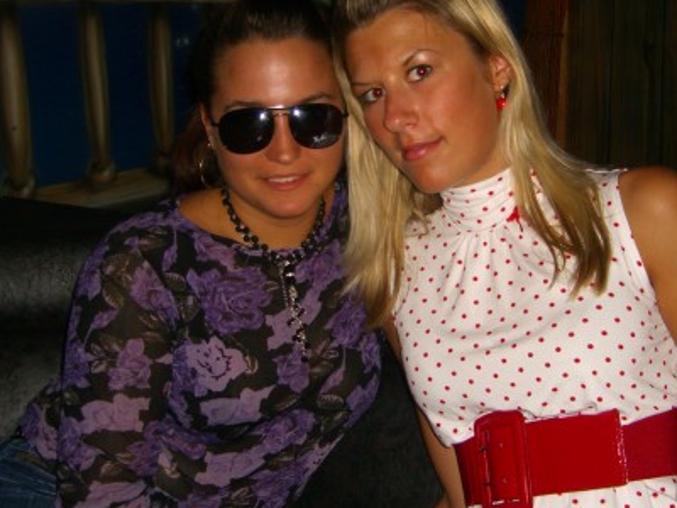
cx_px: 428
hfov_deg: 33.6
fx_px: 1115
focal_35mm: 57
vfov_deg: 25.7
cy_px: 242
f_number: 2.8
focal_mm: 7.9
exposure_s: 1/60
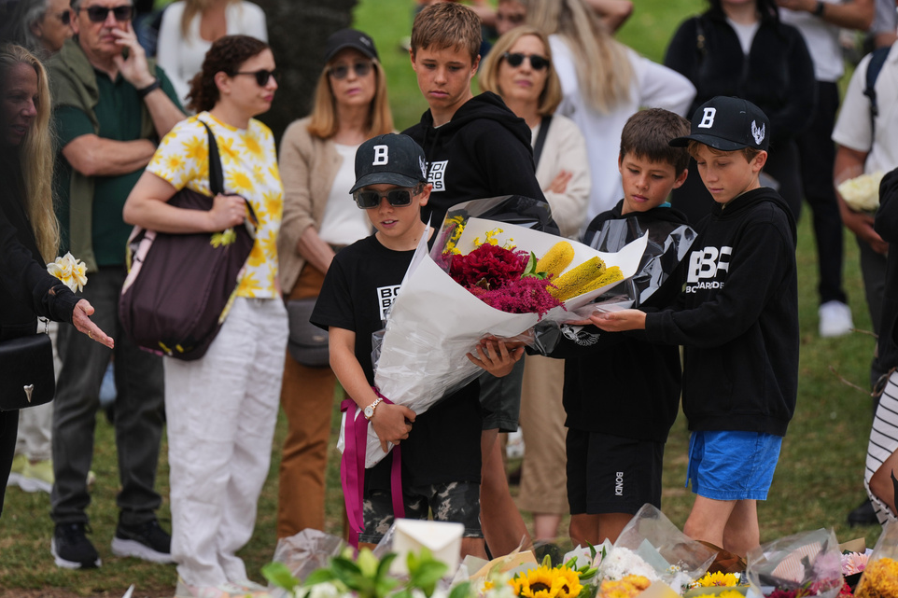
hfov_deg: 9.7
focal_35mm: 213
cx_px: 471
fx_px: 5312
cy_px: 318
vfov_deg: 6.4
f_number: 4
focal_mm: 200
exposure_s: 1/800
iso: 250
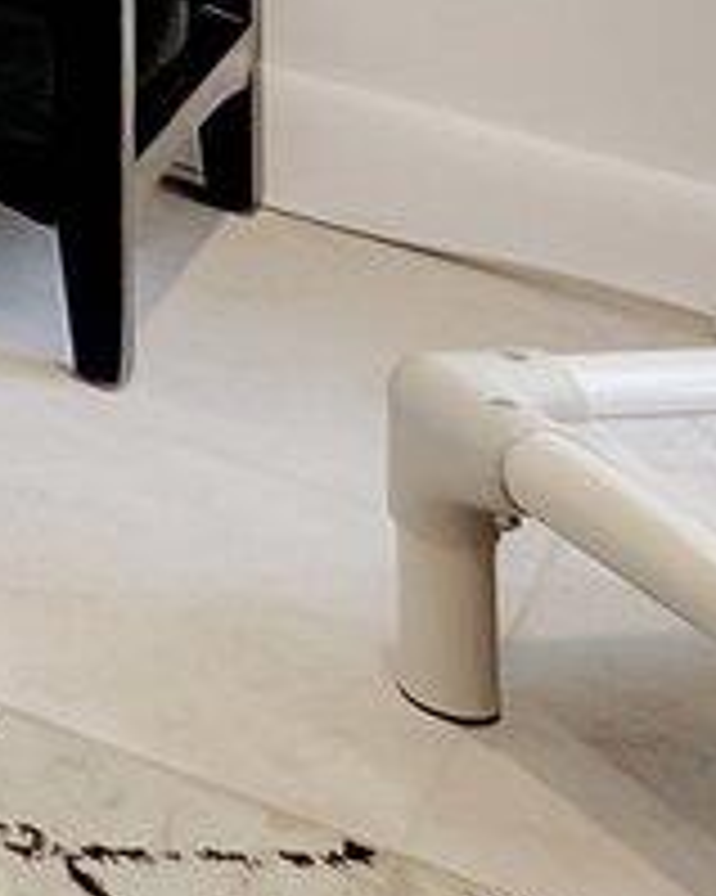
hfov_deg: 7.0
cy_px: -1769
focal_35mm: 145
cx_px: -2405
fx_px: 3844
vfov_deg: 10.0
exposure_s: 1/15
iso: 1000
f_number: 8
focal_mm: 10
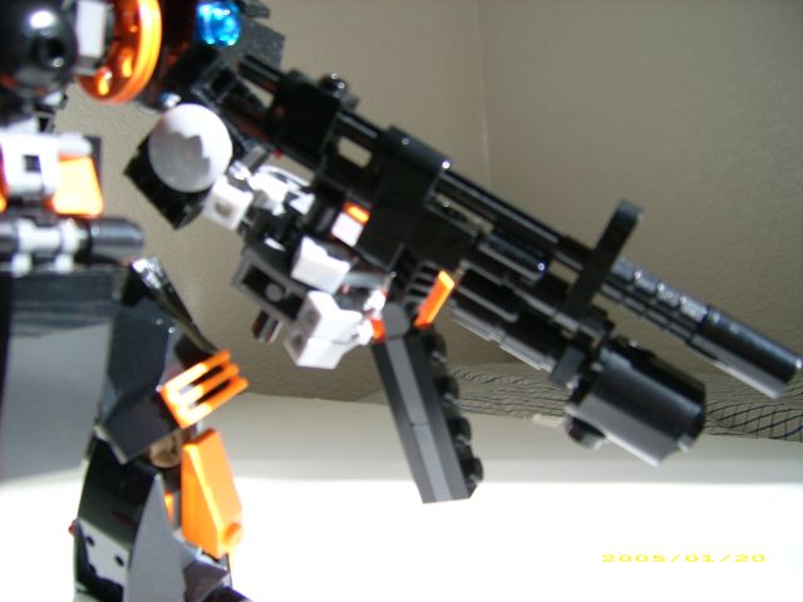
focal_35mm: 35
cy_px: 301
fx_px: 812
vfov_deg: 40.7
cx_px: 402
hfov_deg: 52.6
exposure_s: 1/65
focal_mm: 5.95
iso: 50
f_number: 2.8
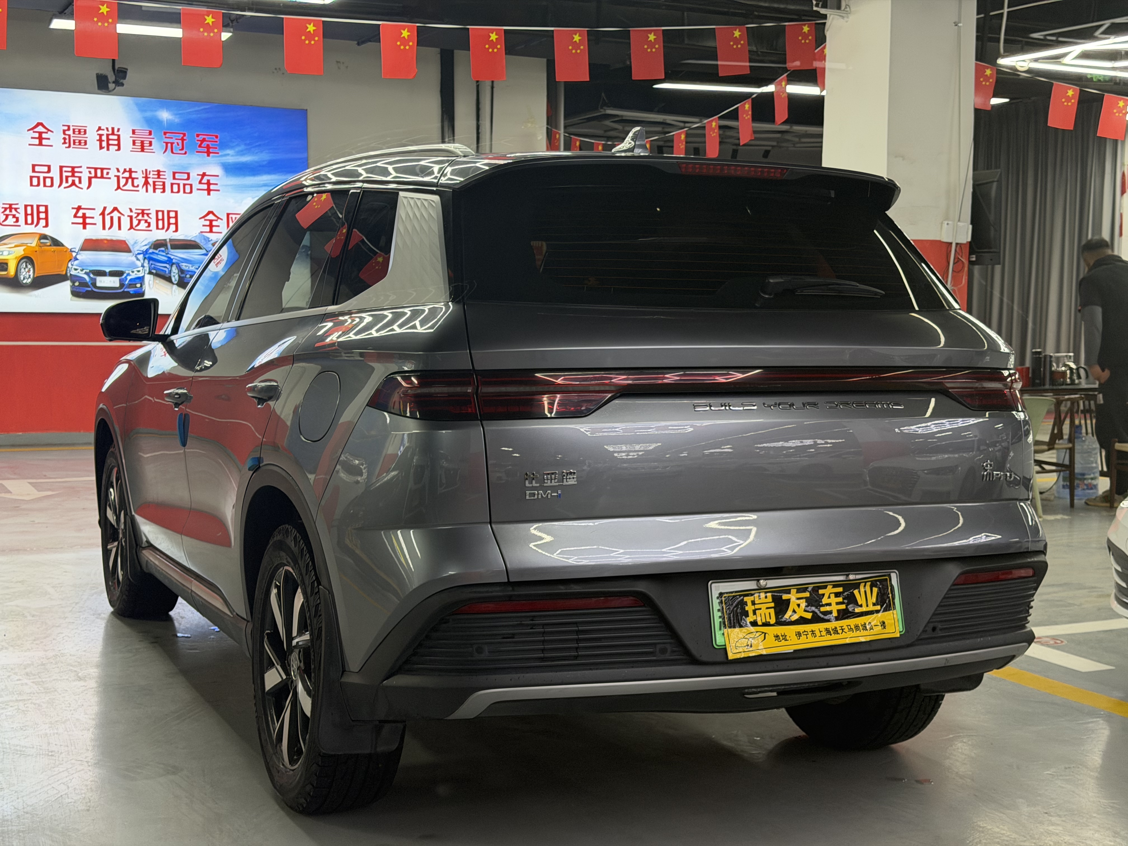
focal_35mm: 48
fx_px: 1564
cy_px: 423
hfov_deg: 39.7
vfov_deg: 30.3
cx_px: 564
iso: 200
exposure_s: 1/100
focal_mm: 6.76
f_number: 1.78
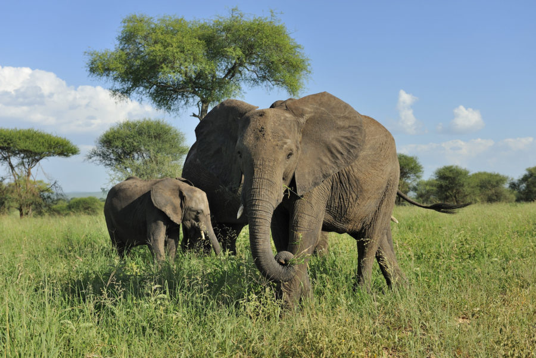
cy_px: 179
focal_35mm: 52
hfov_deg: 38.2
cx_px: 268
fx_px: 774
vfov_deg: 26.0
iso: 200
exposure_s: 1/800
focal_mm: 52
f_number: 5.6
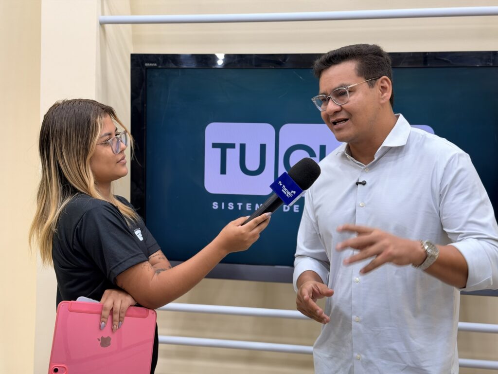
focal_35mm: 48
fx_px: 691
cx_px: 249
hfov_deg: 39.7
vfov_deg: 30.3
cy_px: 187
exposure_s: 1/120
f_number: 1.78
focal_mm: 6.76
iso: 50
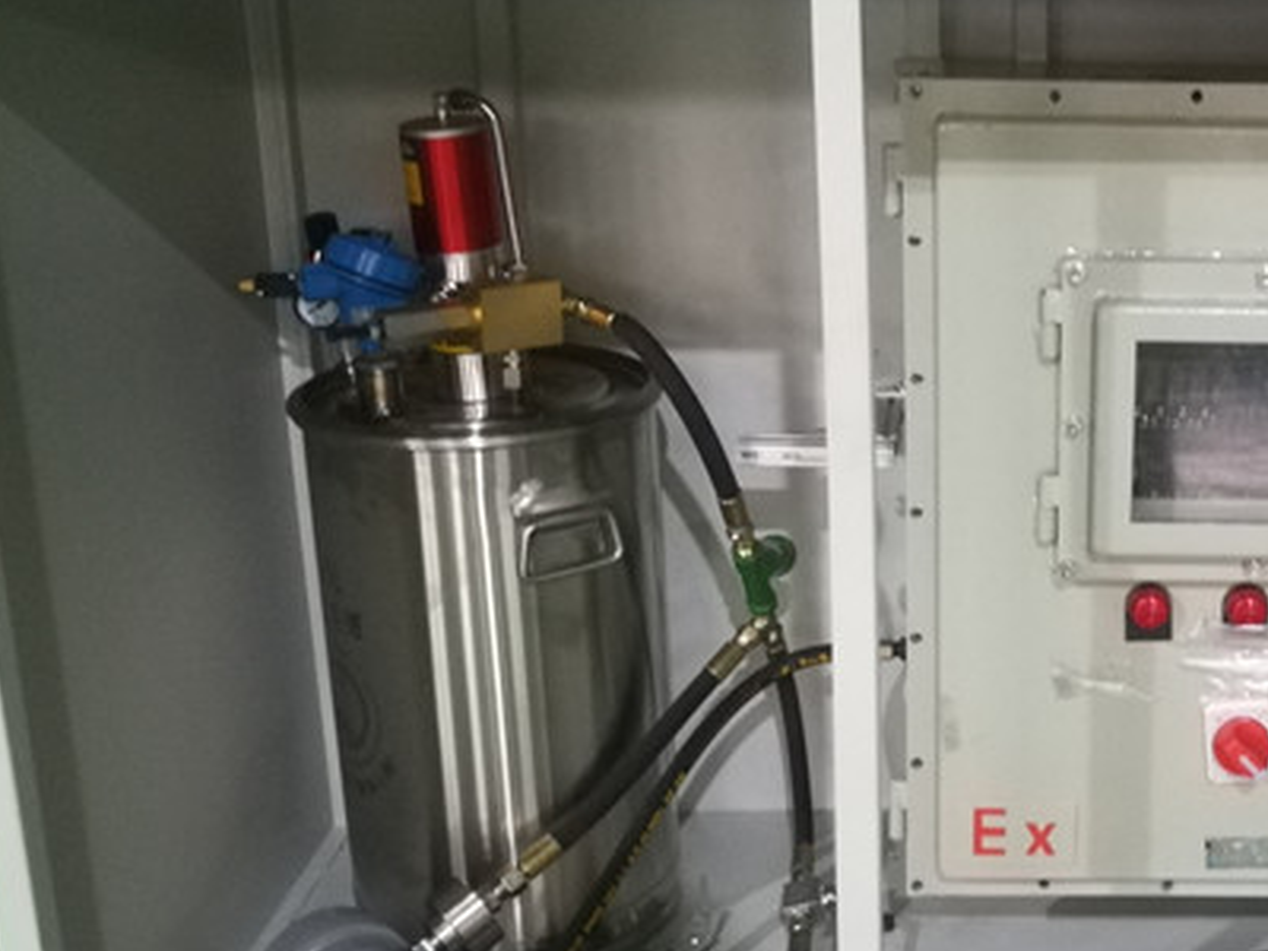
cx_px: 1097
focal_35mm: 52
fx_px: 1905
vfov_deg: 28.0
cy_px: 463
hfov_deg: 35.1
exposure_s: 1/14.3
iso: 800
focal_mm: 3.83
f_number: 2.2
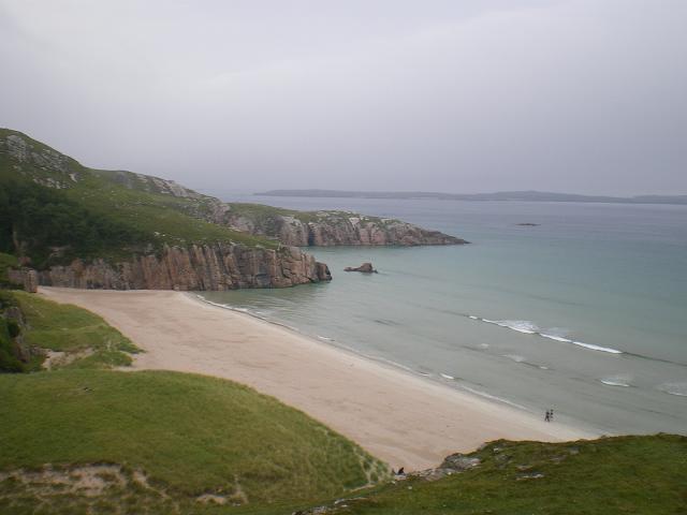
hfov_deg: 49.0
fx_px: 754
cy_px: 258
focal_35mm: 38
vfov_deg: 37.7
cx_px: 344
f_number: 4.6
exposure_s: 1/125
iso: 64
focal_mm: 6.3
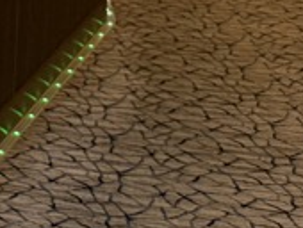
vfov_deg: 10.1
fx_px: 1236
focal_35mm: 141
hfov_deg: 11.0
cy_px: -144
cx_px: -494
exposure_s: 1/120
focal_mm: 6.76
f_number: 1.78
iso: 100
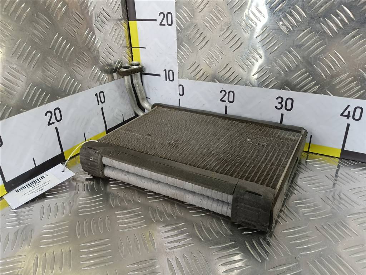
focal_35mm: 27
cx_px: 183
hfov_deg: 65.3
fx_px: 285
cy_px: 138
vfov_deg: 51.4
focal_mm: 4.11
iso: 150
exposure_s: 1/100
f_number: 1.6
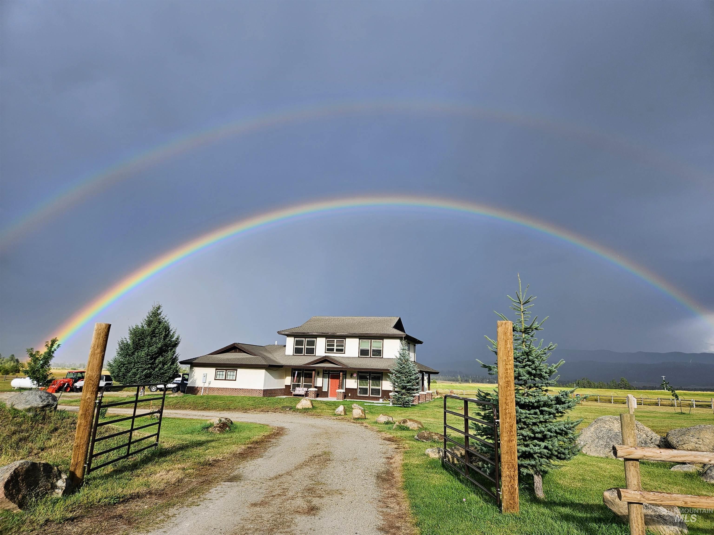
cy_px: 268
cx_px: 357
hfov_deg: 73.9
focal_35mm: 23
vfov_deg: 58.9
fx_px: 474
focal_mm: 5.4
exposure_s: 1/771
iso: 25
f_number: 1.8
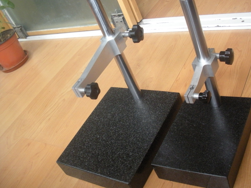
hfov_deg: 44.6
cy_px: 95
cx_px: 146
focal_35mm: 42
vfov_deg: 34.3
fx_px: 305
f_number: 3.5
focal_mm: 6.3
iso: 400
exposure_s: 1/54
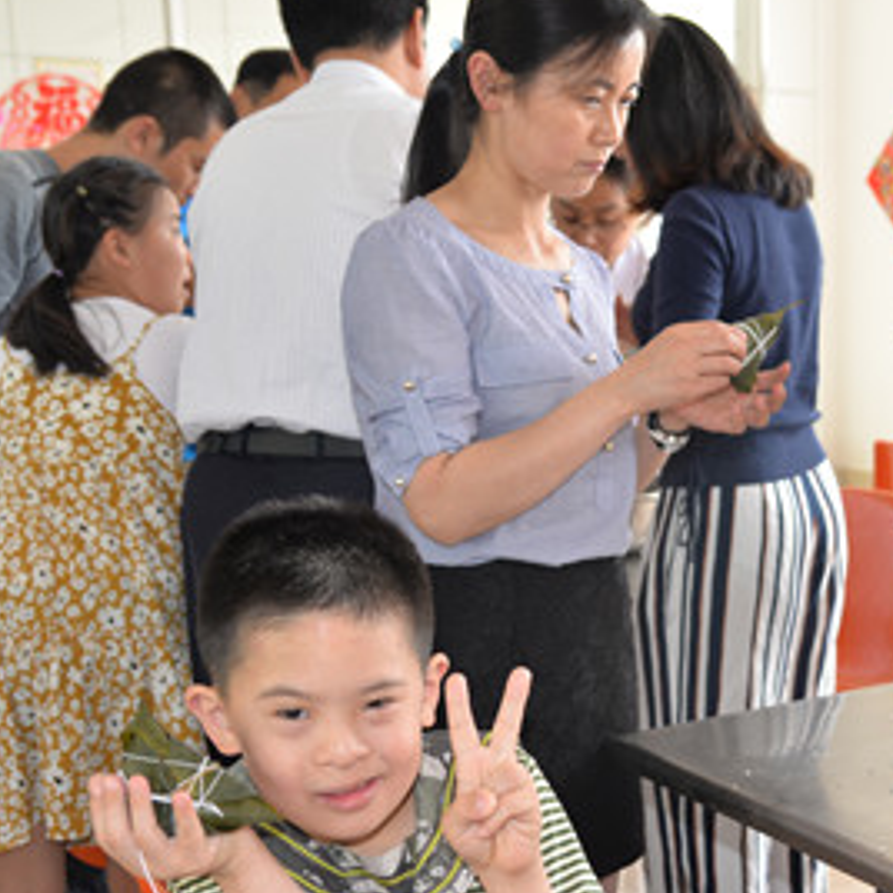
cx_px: 743
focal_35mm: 57
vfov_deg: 29.8
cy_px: 616
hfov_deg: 29.2
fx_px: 1664
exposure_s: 1/80
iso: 400
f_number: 4
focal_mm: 30
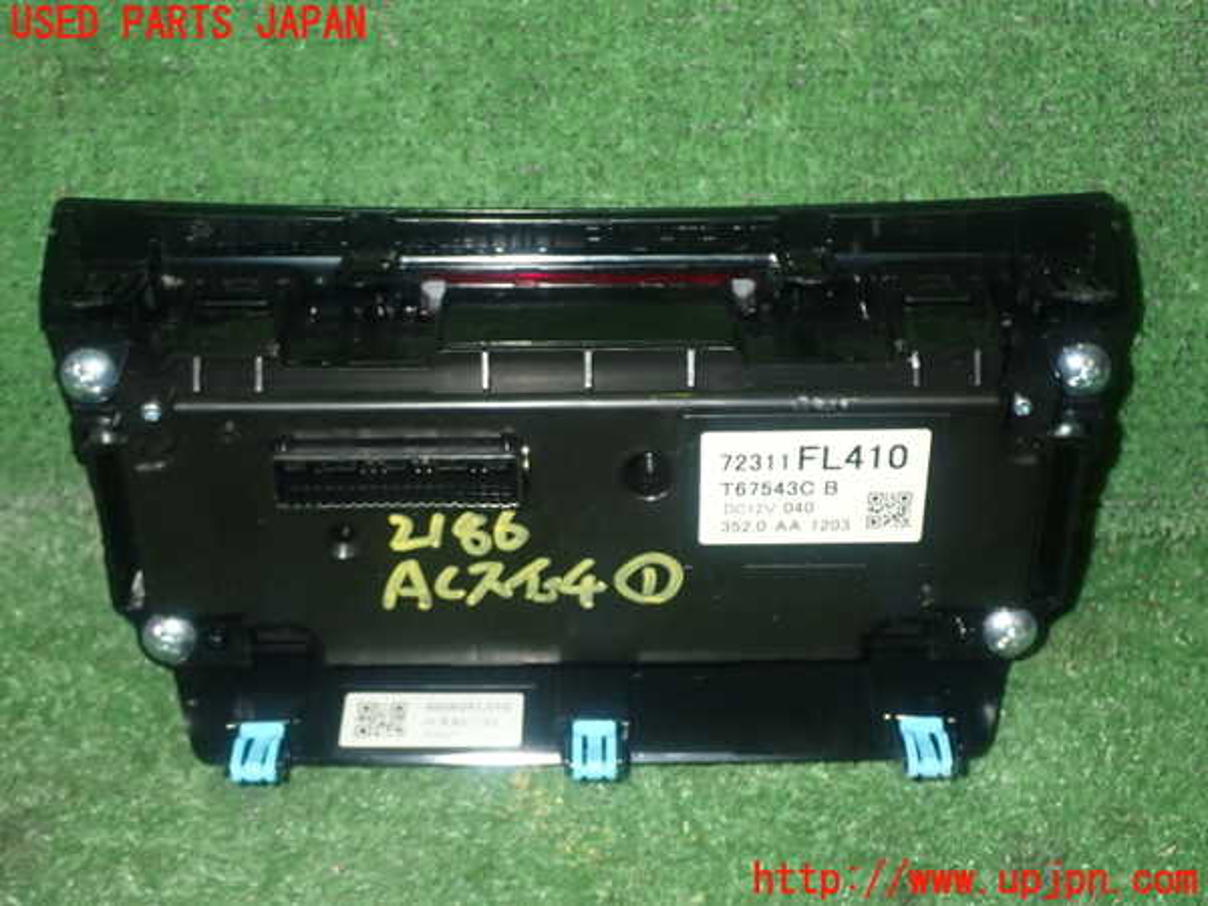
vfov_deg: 27.0
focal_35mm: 54
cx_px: 604
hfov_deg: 35.5
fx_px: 1884
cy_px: 453
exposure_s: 1/50
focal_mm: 9.65
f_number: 10
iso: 800
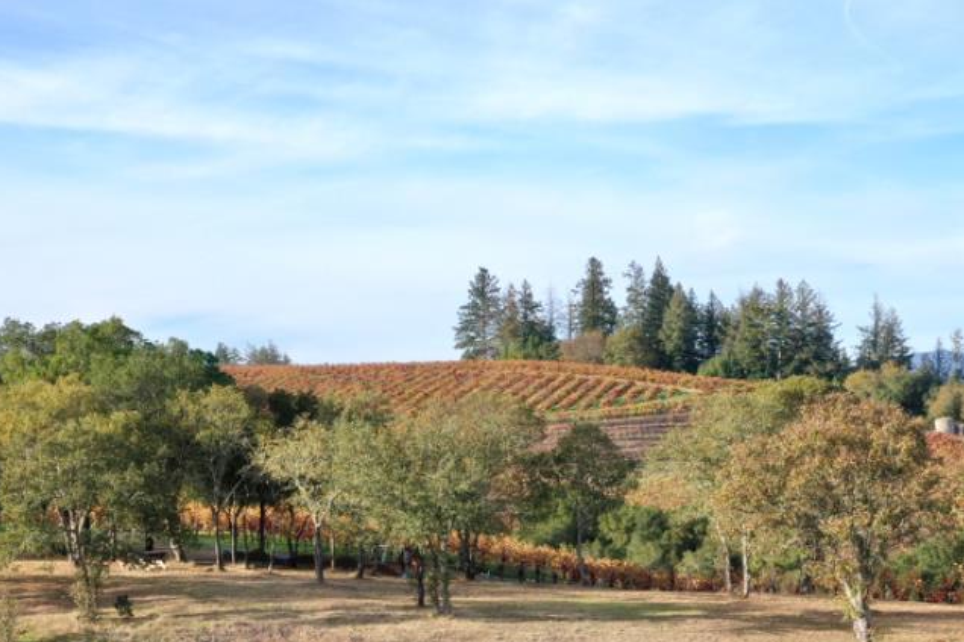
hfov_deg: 30.5
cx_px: 403
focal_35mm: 66
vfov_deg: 20.0
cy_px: 633
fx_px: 1767
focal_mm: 10.26
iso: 100
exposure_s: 1/200
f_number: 6.3
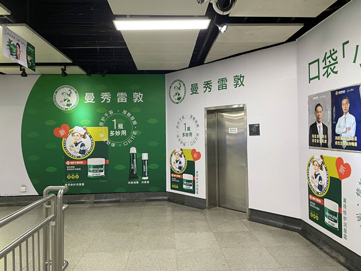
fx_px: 271
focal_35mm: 26
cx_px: 180
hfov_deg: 67.3
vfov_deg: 53.1
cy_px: 136
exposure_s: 1/50
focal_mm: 4.2
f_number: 1.6
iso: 125
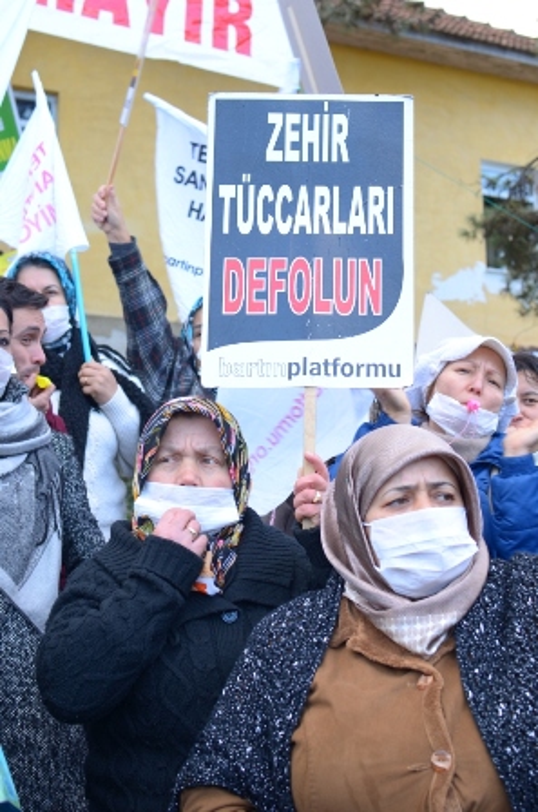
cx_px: 269
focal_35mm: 52
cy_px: 406
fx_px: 1181
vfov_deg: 37.9
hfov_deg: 25.7
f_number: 4.5
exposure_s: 1/80
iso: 100
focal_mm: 35
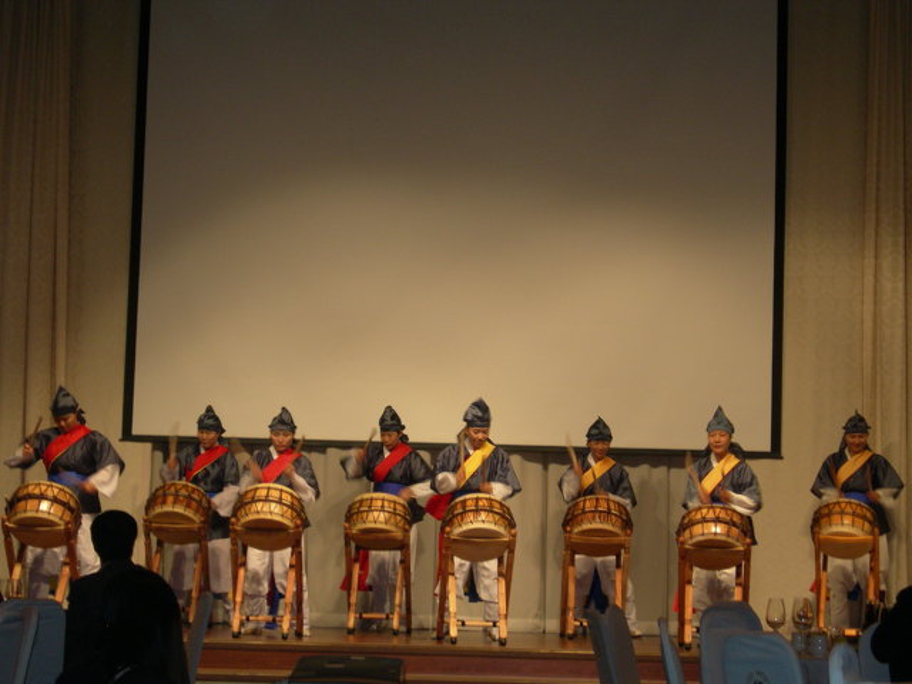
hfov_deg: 21.3
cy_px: 342
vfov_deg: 16.1
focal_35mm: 92
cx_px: 456
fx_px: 2424
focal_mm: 19.1
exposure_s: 1/30
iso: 132
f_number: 4.3
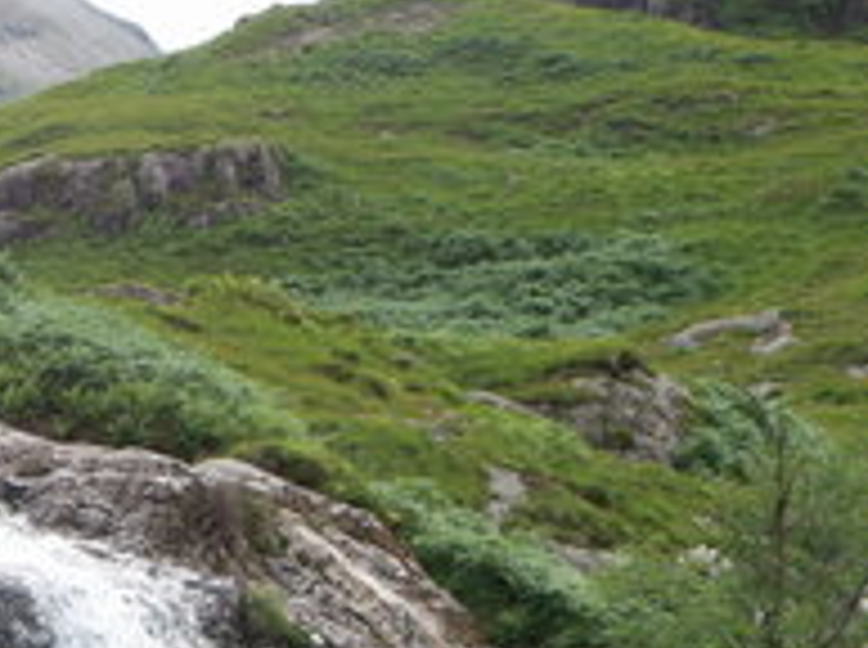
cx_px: 4
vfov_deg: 8.6
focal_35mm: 172
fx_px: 4305
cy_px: 205
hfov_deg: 11.4
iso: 64
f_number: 7.1
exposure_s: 1/60
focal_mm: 21.96
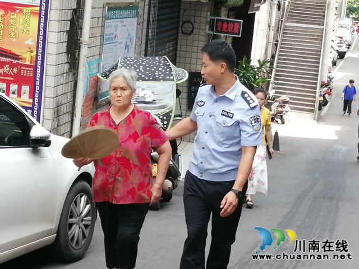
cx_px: 180
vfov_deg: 17.0
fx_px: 902
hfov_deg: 22.5
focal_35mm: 87
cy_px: 134
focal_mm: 3.62
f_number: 1.8
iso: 50
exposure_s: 1/190
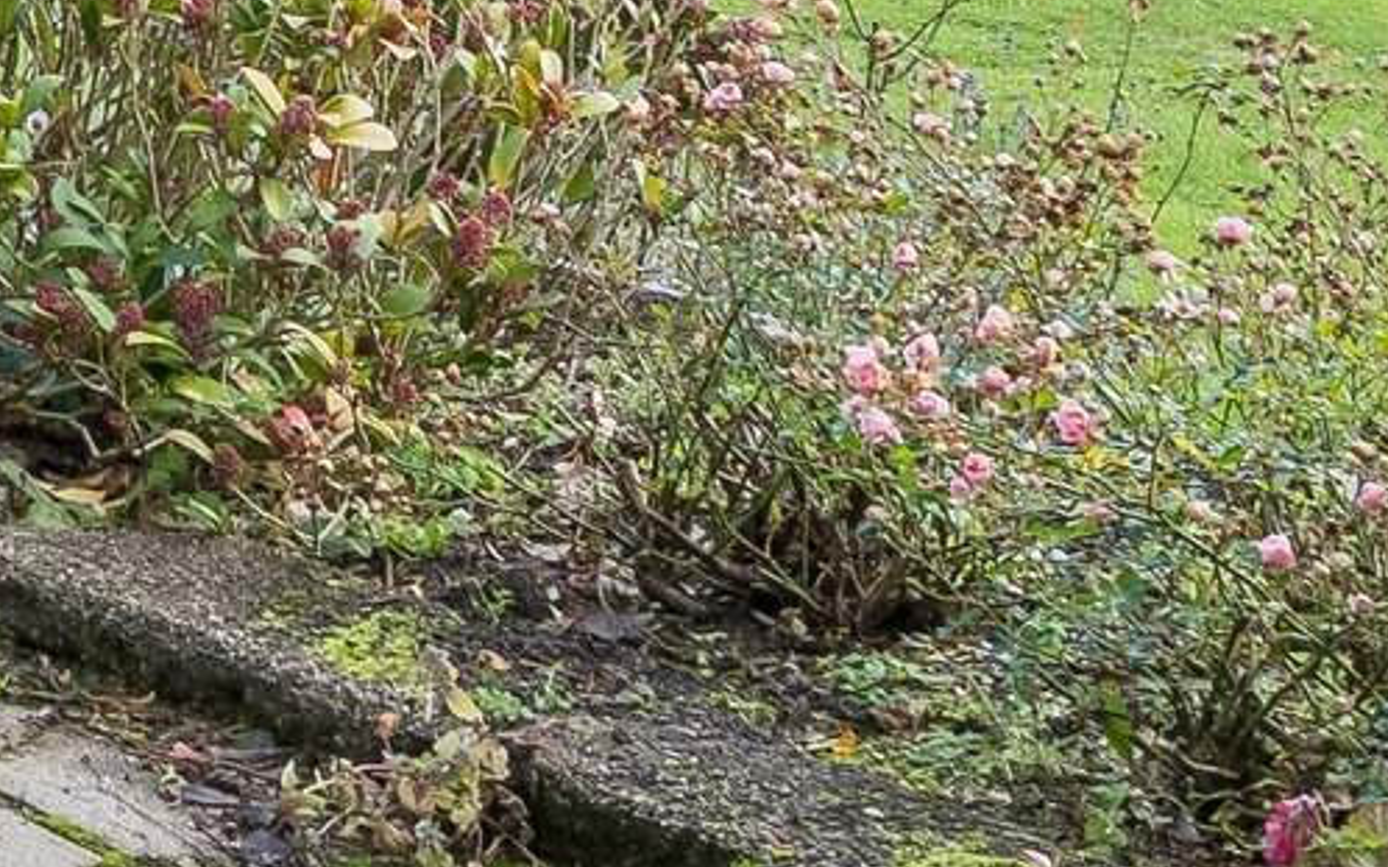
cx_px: -800
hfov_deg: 14.4
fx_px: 5064
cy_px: -691
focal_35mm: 134
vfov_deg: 9.3
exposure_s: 1/125
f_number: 7.1
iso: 800
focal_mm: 21.8
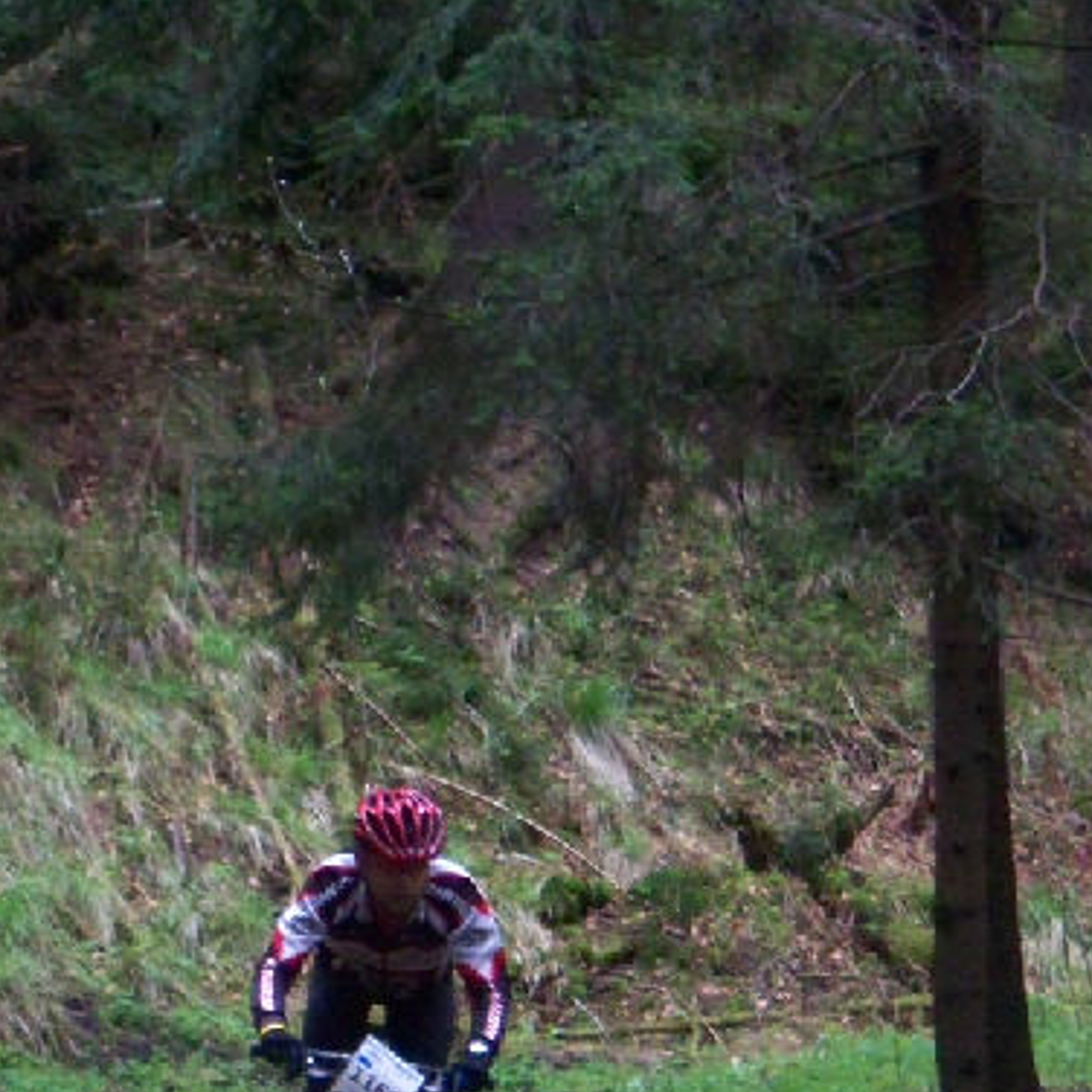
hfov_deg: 8.0
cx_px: 540
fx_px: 7852
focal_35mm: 220
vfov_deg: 7.9
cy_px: 819
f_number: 4.4
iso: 400
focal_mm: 19.2
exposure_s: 1/125
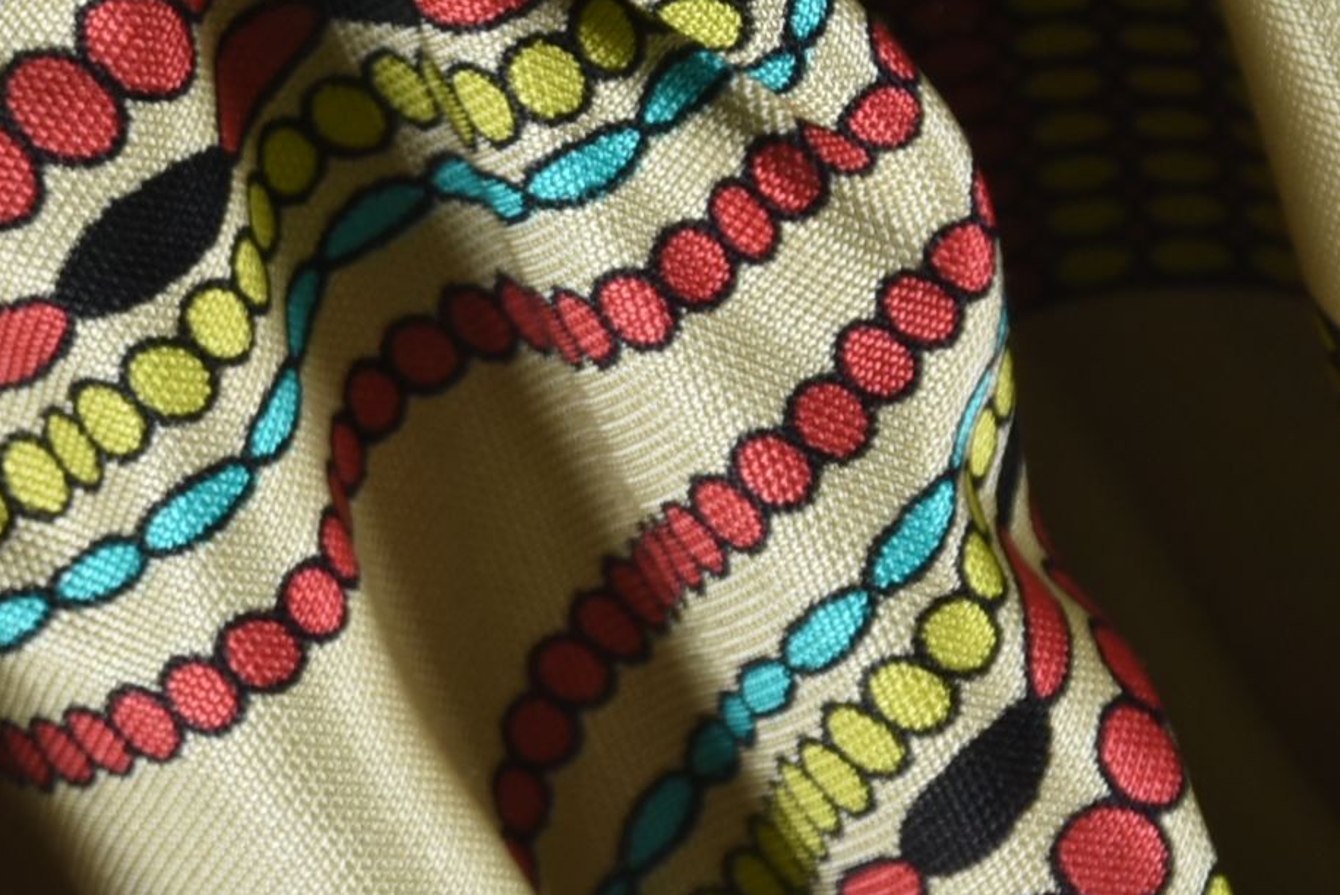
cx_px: -806
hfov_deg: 6.9
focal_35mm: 294
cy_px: 287
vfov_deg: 4.7
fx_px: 10950
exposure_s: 1/125
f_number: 13
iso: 200
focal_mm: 60
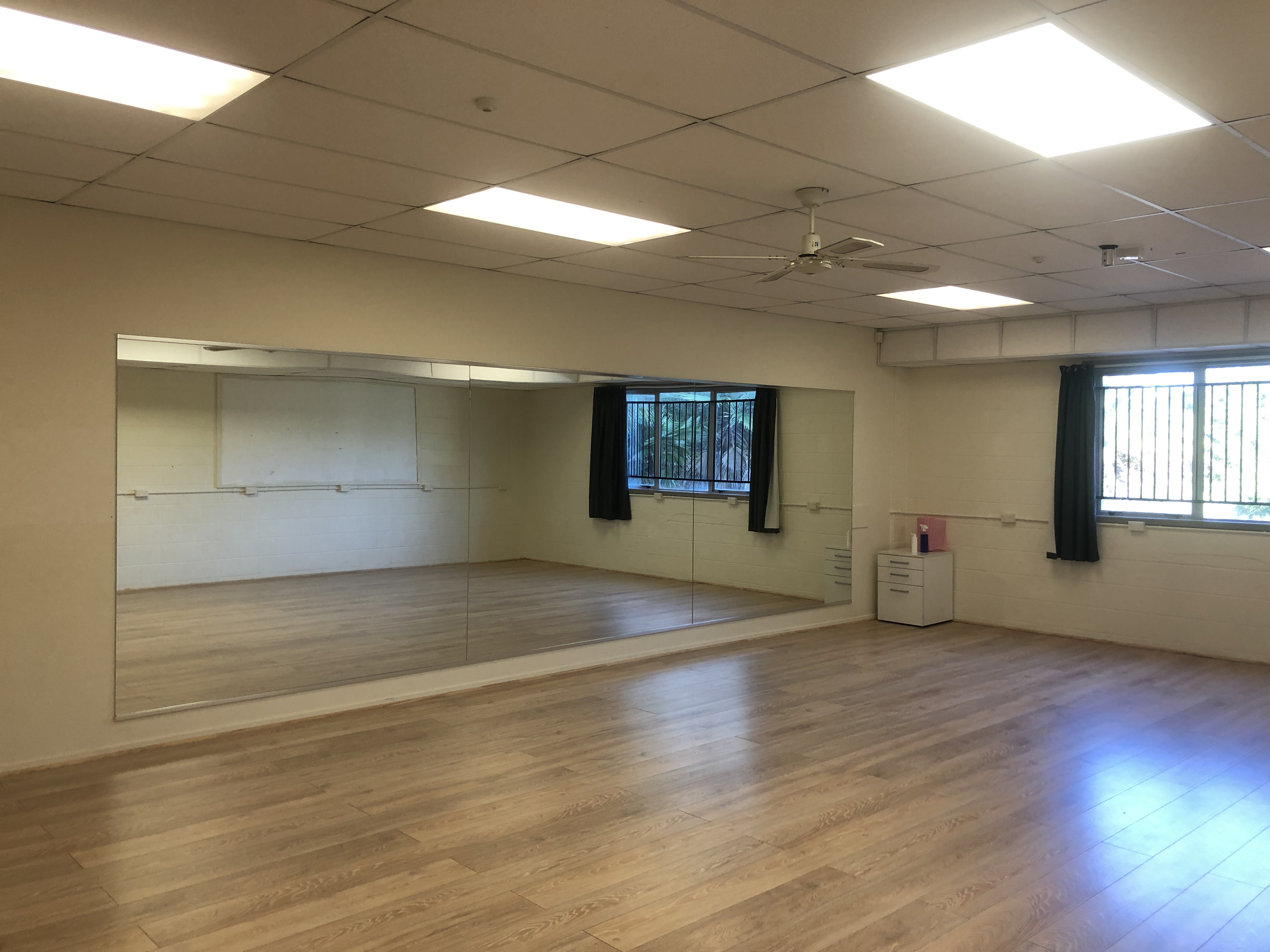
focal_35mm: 28
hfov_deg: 63.4
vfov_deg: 49.7
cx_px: 635
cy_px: 476
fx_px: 1027
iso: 25
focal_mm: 4
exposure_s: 1/33
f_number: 1.8
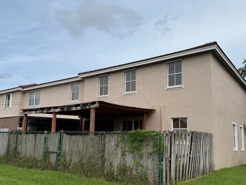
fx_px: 227
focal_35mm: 32
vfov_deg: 44.1
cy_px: 103
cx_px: 122
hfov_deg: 56.8
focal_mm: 6.76
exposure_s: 1/5319
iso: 80
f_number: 1.78
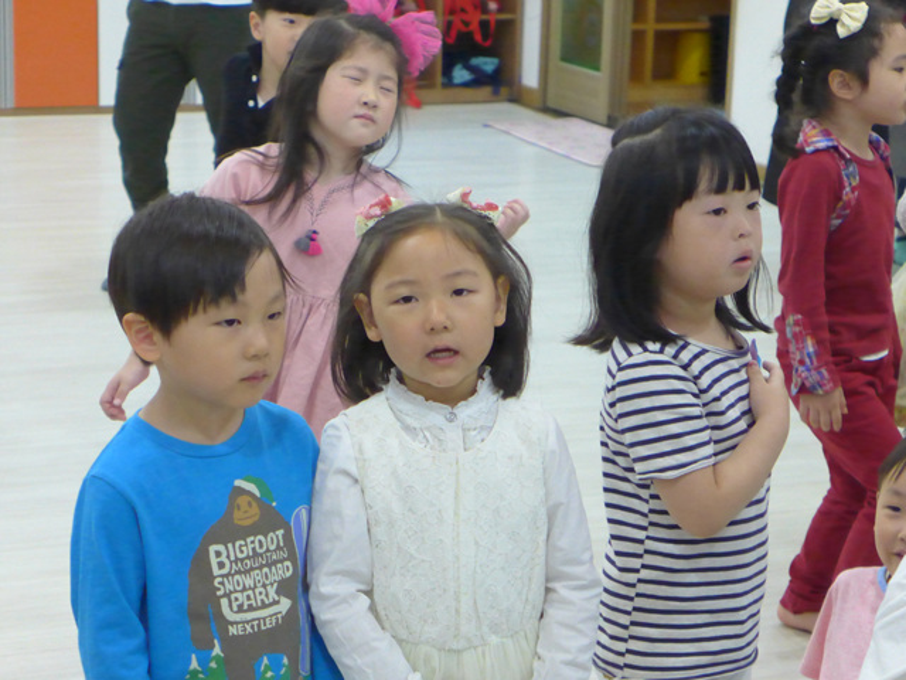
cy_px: 340
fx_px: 2356
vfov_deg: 16.4
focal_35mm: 90
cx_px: 453
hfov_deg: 21.8
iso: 1600
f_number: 2.3
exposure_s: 1/500
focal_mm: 17.7
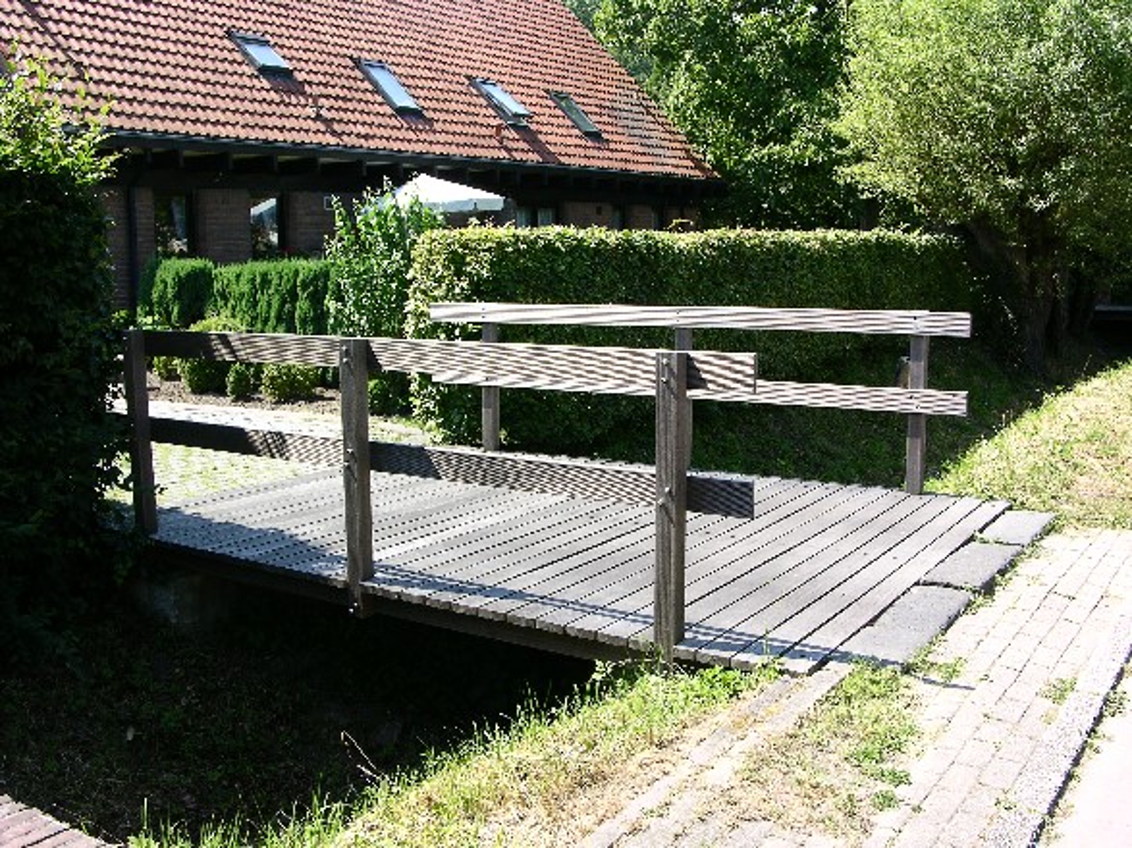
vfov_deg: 40.7
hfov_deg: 52.6
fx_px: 1144
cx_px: 566
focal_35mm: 35
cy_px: 424
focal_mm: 8.9
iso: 50
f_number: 5.6
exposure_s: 1/83.7
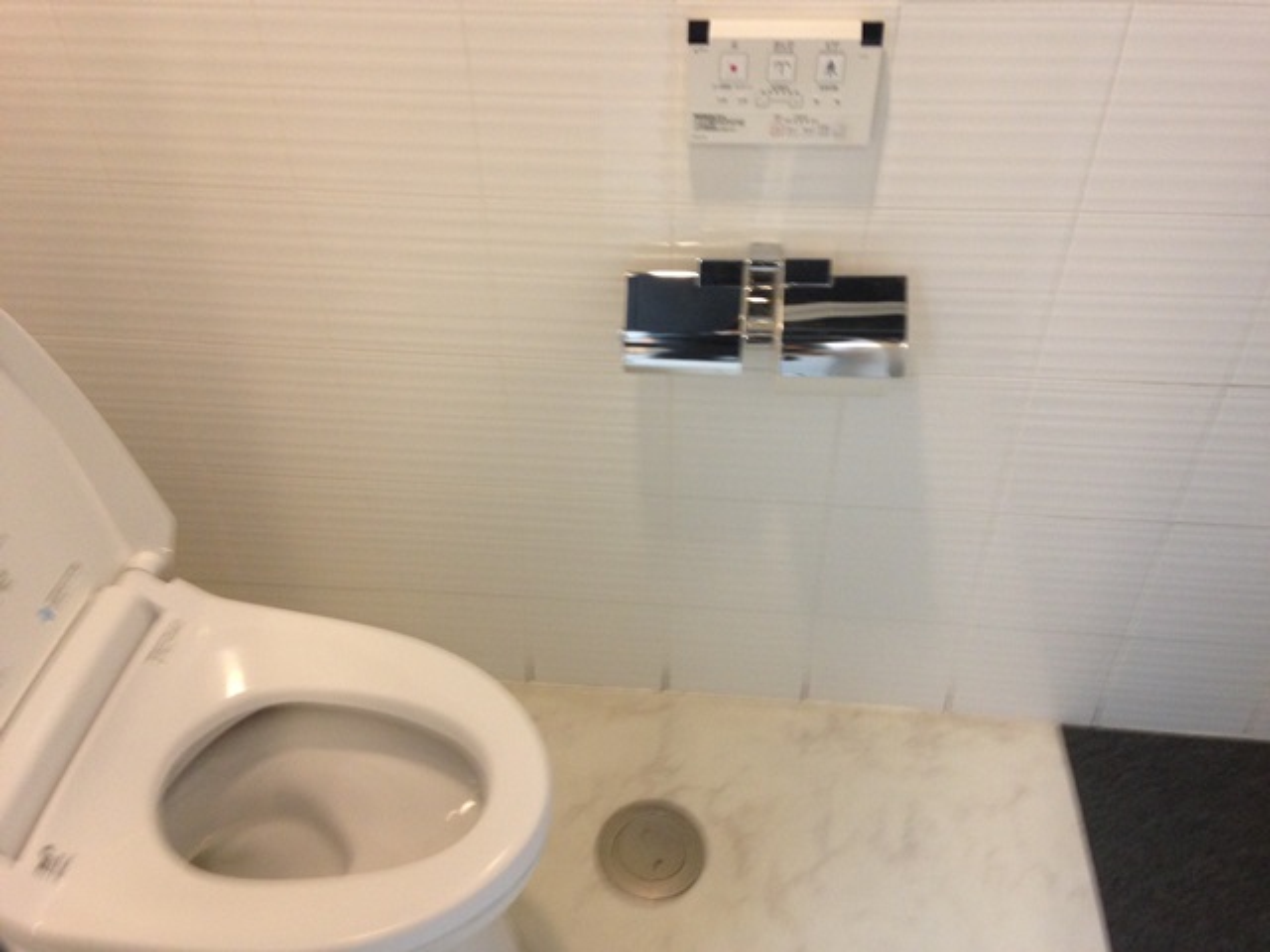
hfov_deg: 55.4
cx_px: 635
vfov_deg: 42.9
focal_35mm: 33
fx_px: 1211
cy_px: 476
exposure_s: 1/20
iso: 160
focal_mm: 4.12
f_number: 2.4
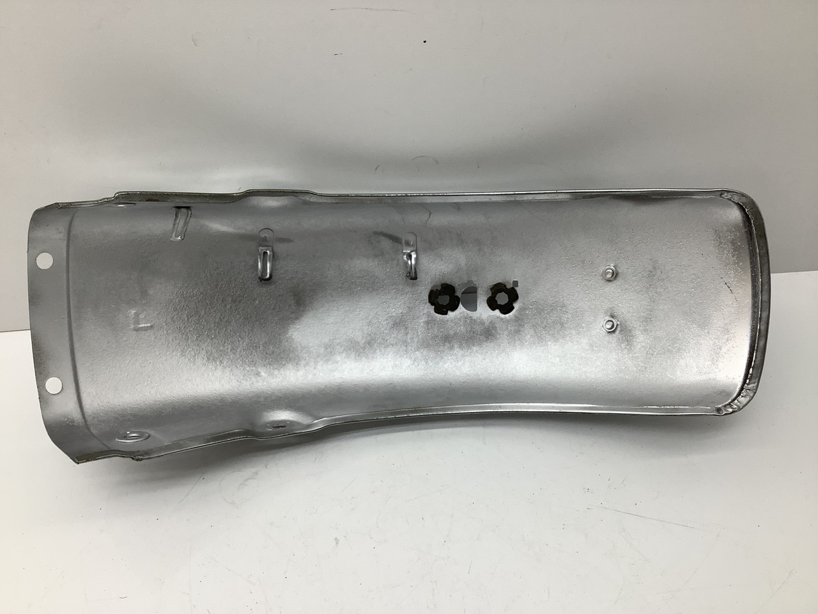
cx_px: 409
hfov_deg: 58.4
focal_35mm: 31
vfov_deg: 45.4
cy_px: 307
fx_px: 733
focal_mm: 3.3
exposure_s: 1/120
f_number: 2.4
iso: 32
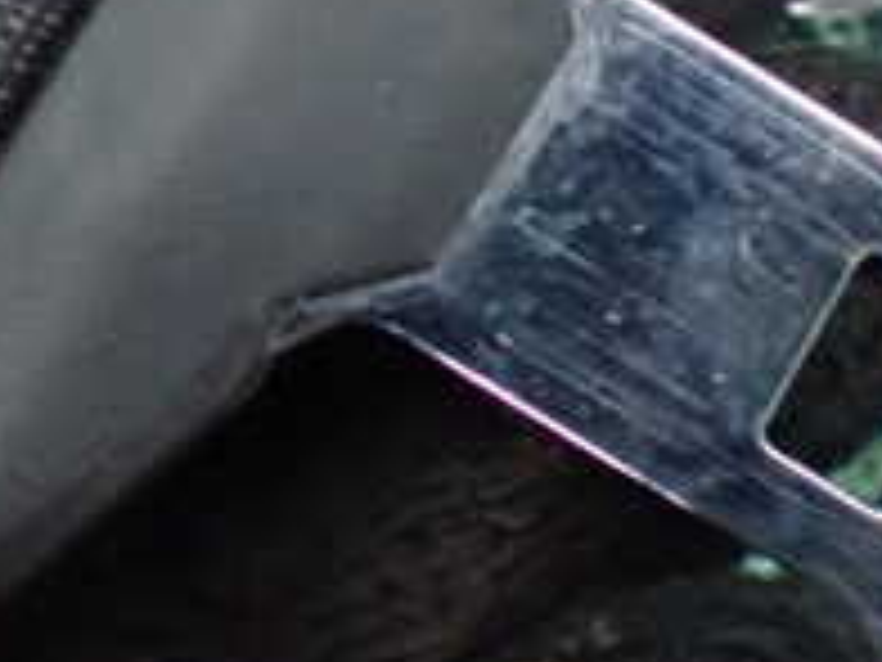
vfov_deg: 15.6
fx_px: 2344
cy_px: -95
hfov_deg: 21.3
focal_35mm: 92
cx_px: 351
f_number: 2.3
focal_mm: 5.4
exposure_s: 1/30
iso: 1600
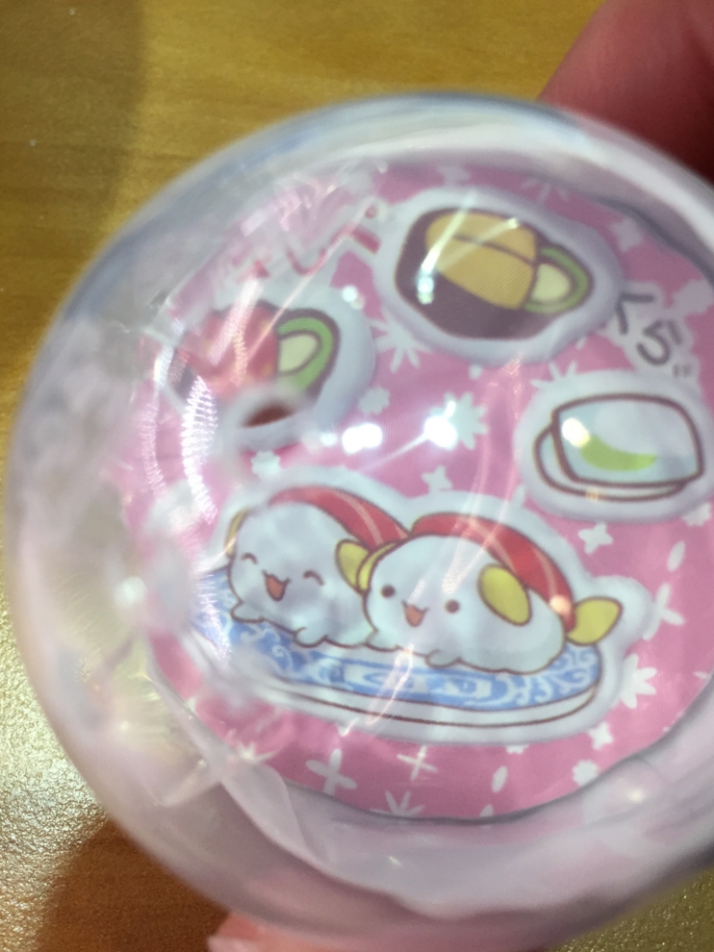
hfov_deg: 46.8
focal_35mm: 30
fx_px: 825
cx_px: 367
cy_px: 477
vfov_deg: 60.0
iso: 50
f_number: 2.2
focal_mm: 4.15
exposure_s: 1/30
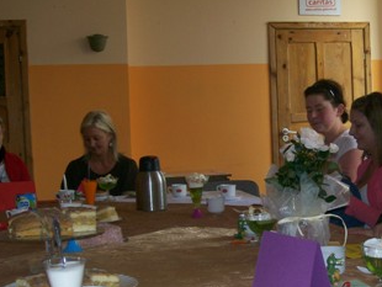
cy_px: 163
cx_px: 269
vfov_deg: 22.6
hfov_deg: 29.5
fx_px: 718
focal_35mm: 65
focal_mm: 7.6
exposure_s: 1/73.1
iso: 80
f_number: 3
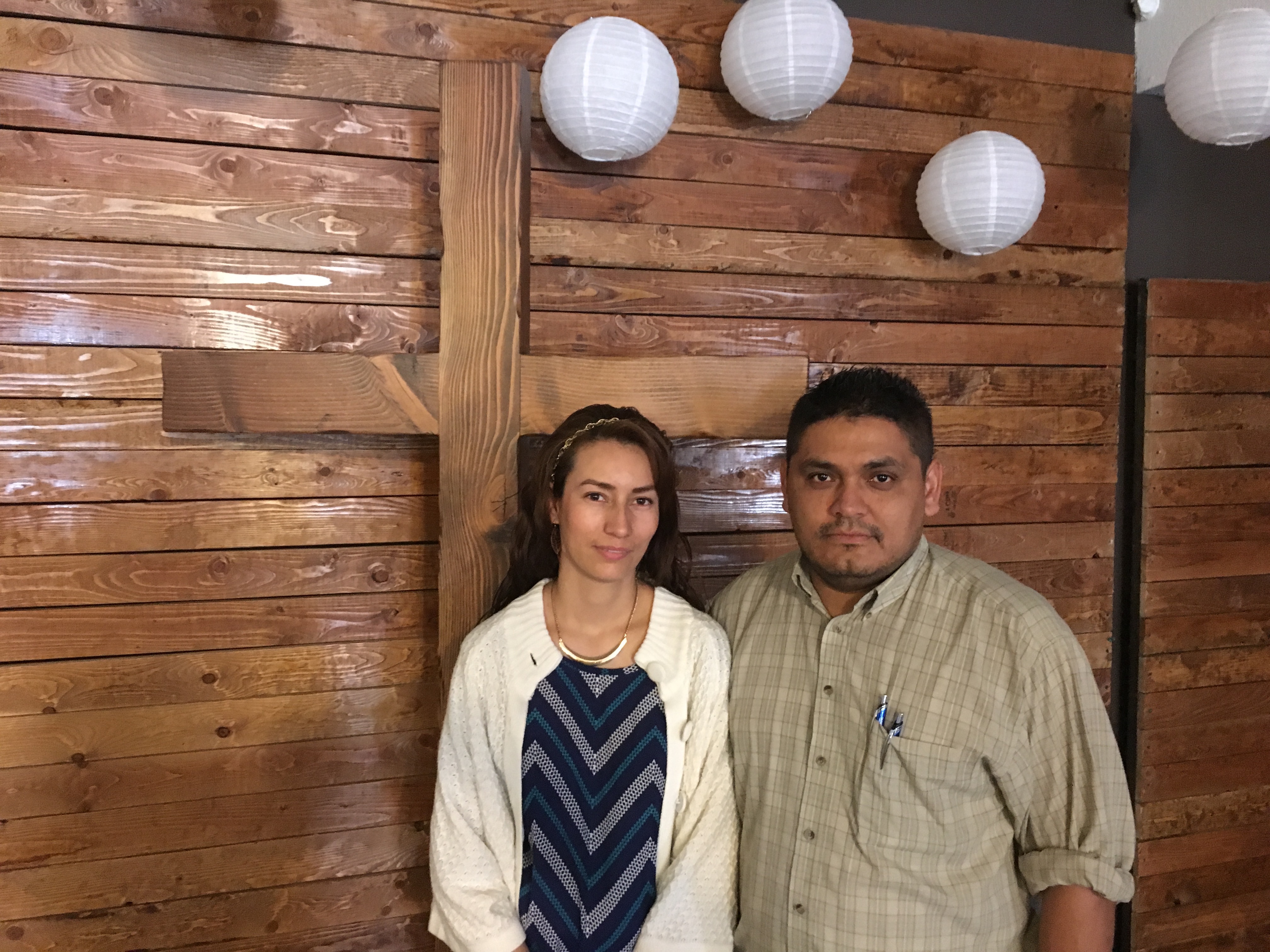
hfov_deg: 61.7
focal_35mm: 29
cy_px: 476
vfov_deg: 48.2
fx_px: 1064
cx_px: 635
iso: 500
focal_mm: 4.15
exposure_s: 1/15
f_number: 2.2
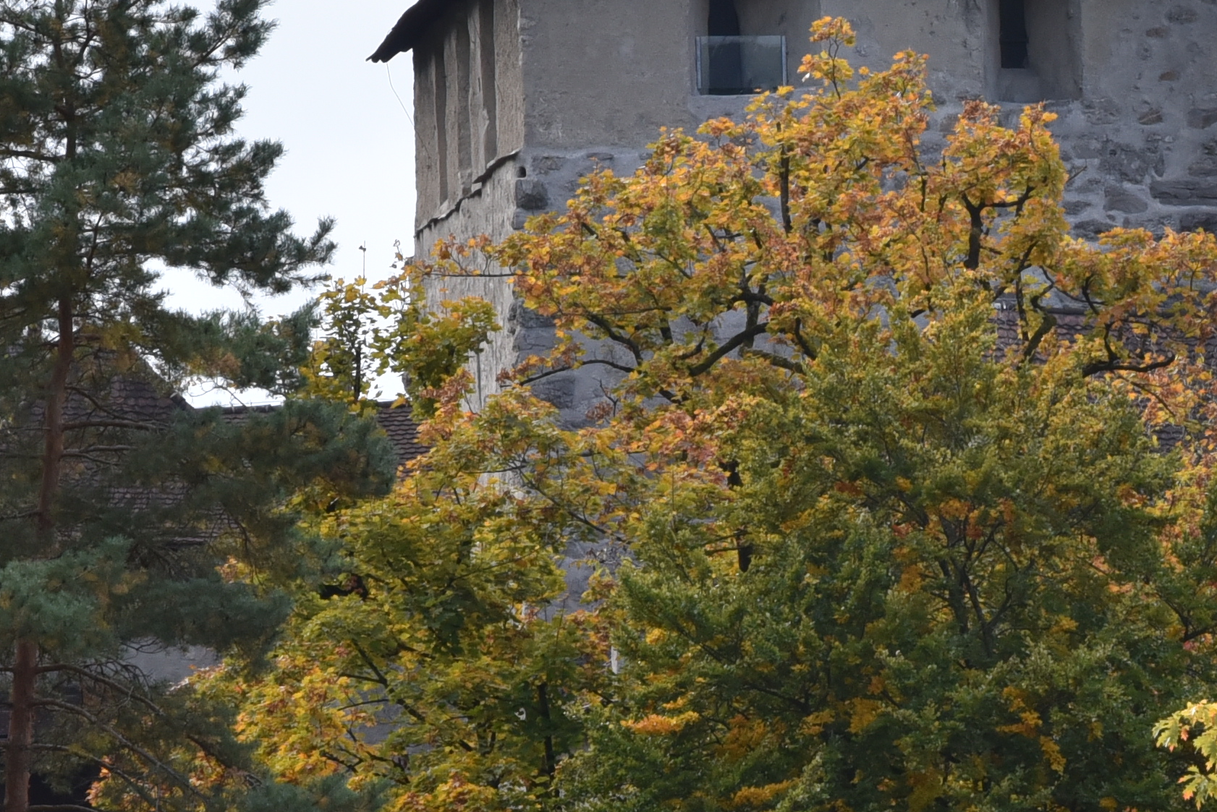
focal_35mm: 304
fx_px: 10281
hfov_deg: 6.8
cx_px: 1135
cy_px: 205
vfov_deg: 4.5
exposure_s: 1/250
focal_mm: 85
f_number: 13
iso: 640
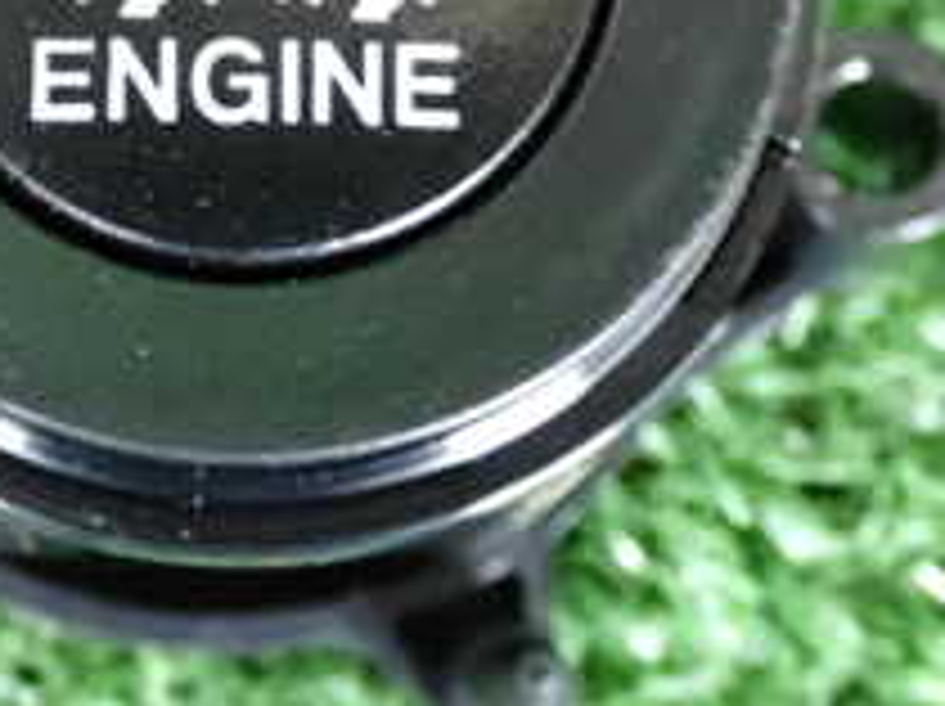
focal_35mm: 126
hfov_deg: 15.5
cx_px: 171
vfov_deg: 11.5
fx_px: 3436
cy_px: -112
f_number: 2.9
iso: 2500
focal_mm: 7.84
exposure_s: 1/80
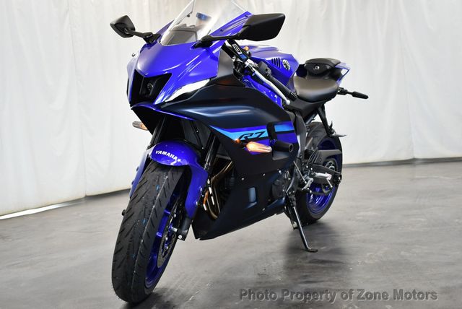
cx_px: 231
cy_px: 154
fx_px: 514
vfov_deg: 33.5
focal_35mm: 40
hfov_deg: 48.4
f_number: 3.5
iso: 800
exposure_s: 1/125
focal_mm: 20
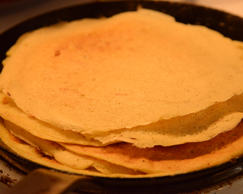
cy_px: 95
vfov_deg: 11.0
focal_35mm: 141
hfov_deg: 13.7
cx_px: 115
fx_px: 1014
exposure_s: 1/250
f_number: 8
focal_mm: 120
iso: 6400
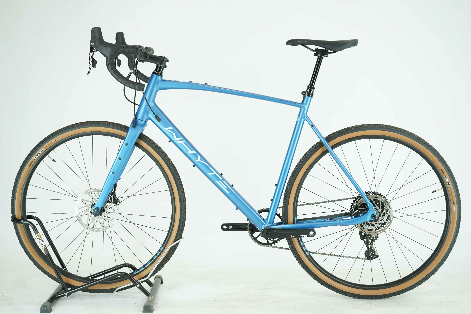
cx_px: 236
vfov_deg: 25.1
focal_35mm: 54
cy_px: 157
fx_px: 706
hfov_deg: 36.9
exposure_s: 1/200
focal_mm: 54
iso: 1600
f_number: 5.6
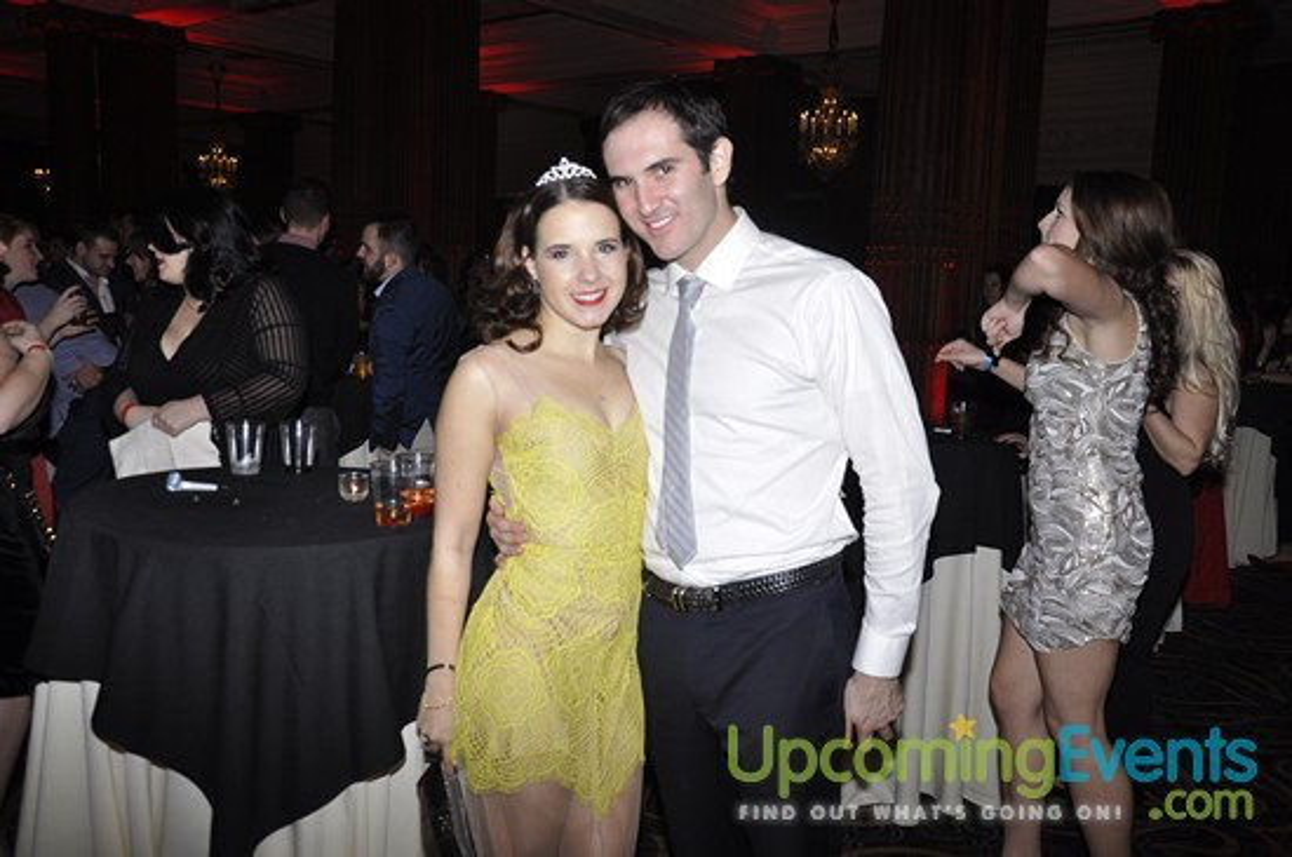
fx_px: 1183
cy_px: 428
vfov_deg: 39.9
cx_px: 646
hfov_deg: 57.3
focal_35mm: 33
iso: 400
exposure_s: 1/60
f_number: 5
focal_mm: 22
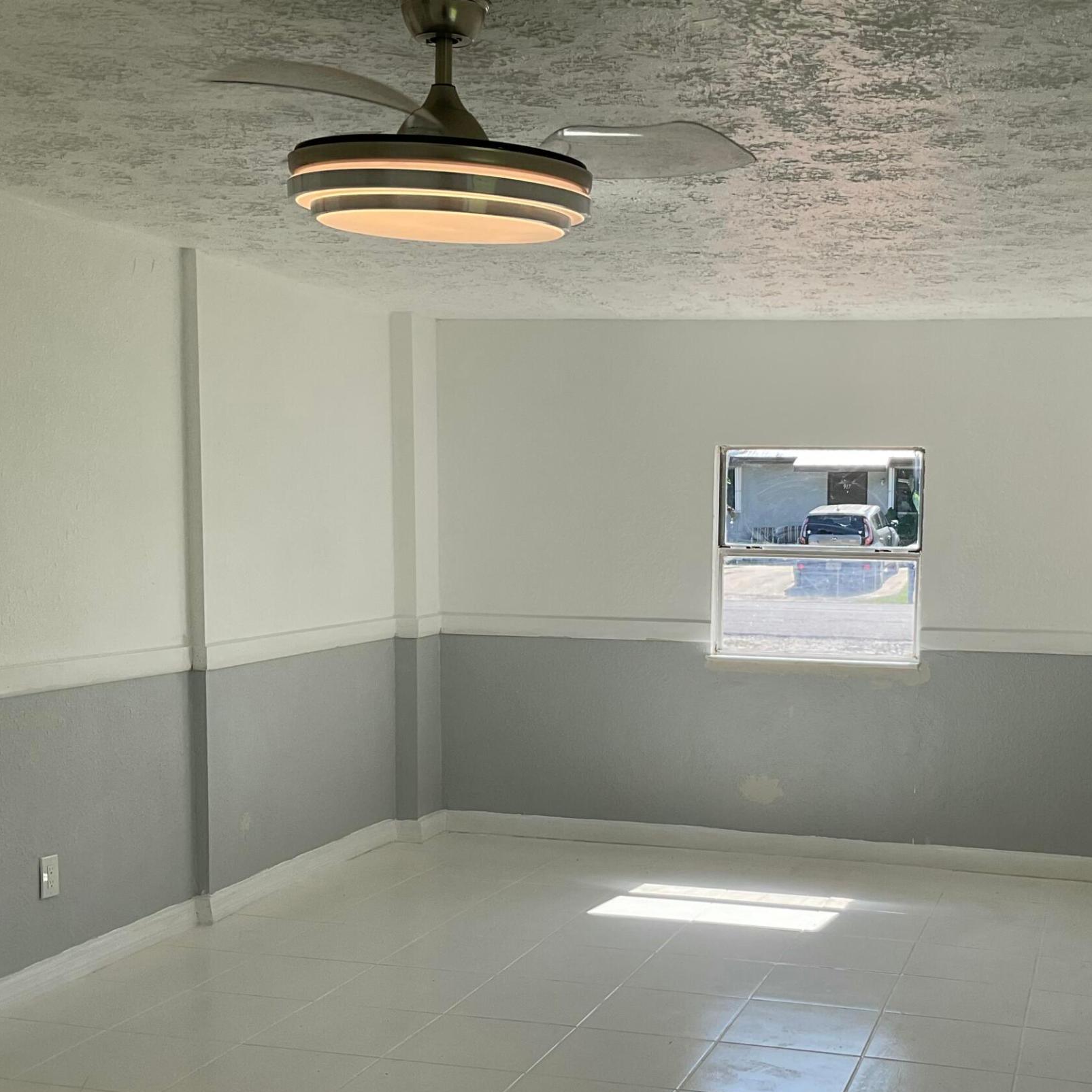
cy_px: 702
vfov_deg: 36.5
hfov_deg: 36.5
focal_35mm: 46
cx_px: 717
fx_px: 1642
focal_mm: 3
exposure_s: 1/491
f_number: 1.8
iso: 16
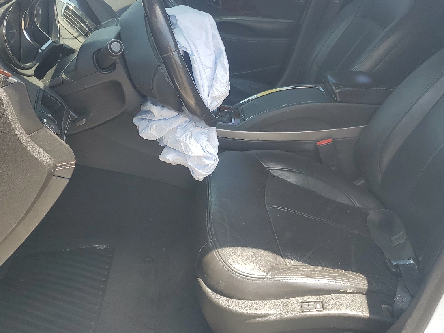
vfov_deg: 37.5
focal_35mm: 38
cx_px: 244
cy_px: 124
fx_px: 487
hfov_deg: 48.9
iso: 50
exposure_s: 1/625
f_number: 1.5
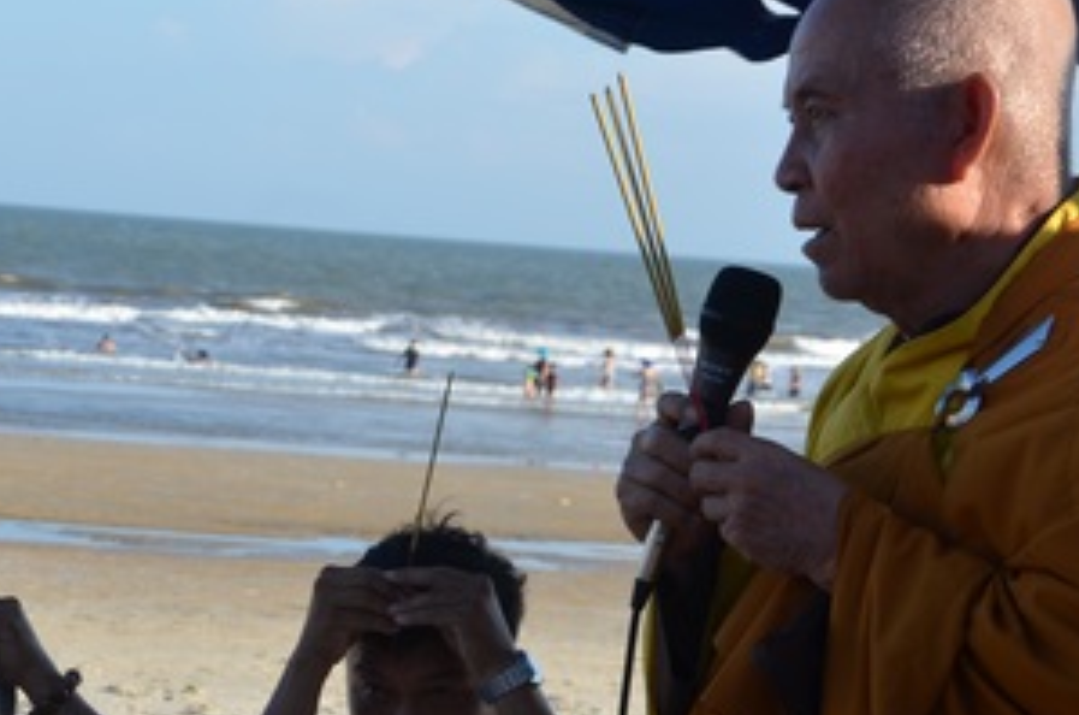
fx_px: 3709
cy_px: 641
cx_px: -40
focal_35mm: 124
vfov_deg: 10.9
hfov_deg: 16.2
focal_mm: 38
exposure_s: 1/320
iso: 250
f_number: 9
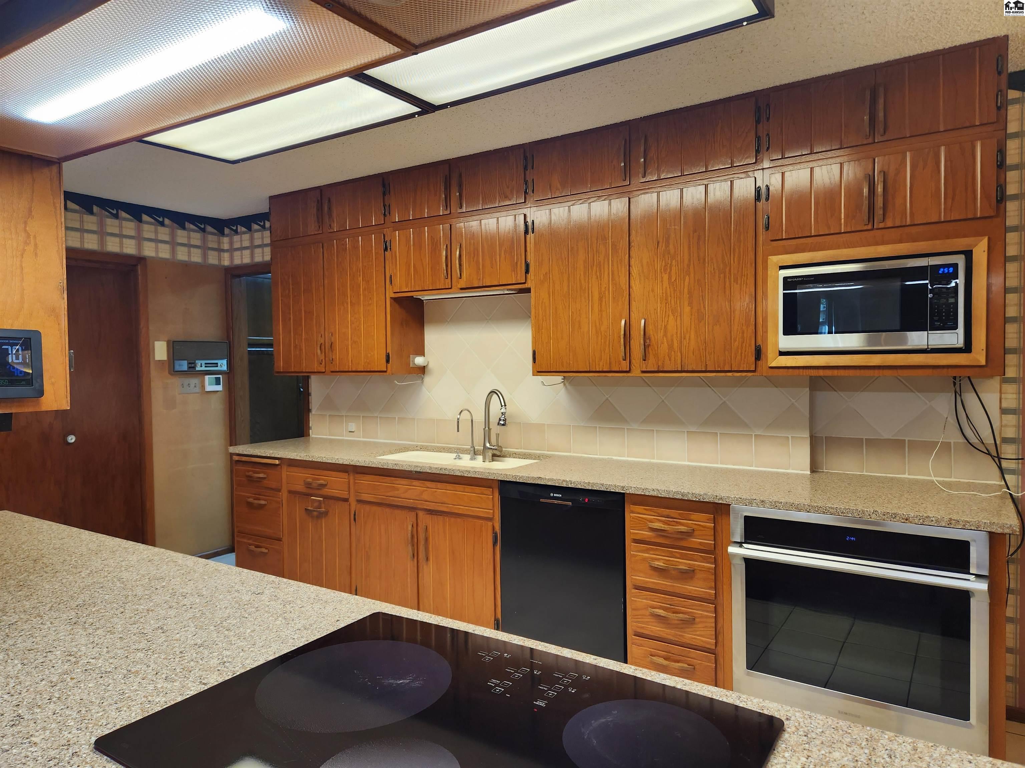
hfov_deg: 73.9
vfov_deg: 58.9
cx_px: 512
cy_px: 384
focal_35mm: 23
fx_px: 681
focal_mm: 5.4
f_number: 1.8
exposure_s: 1/120
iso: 125
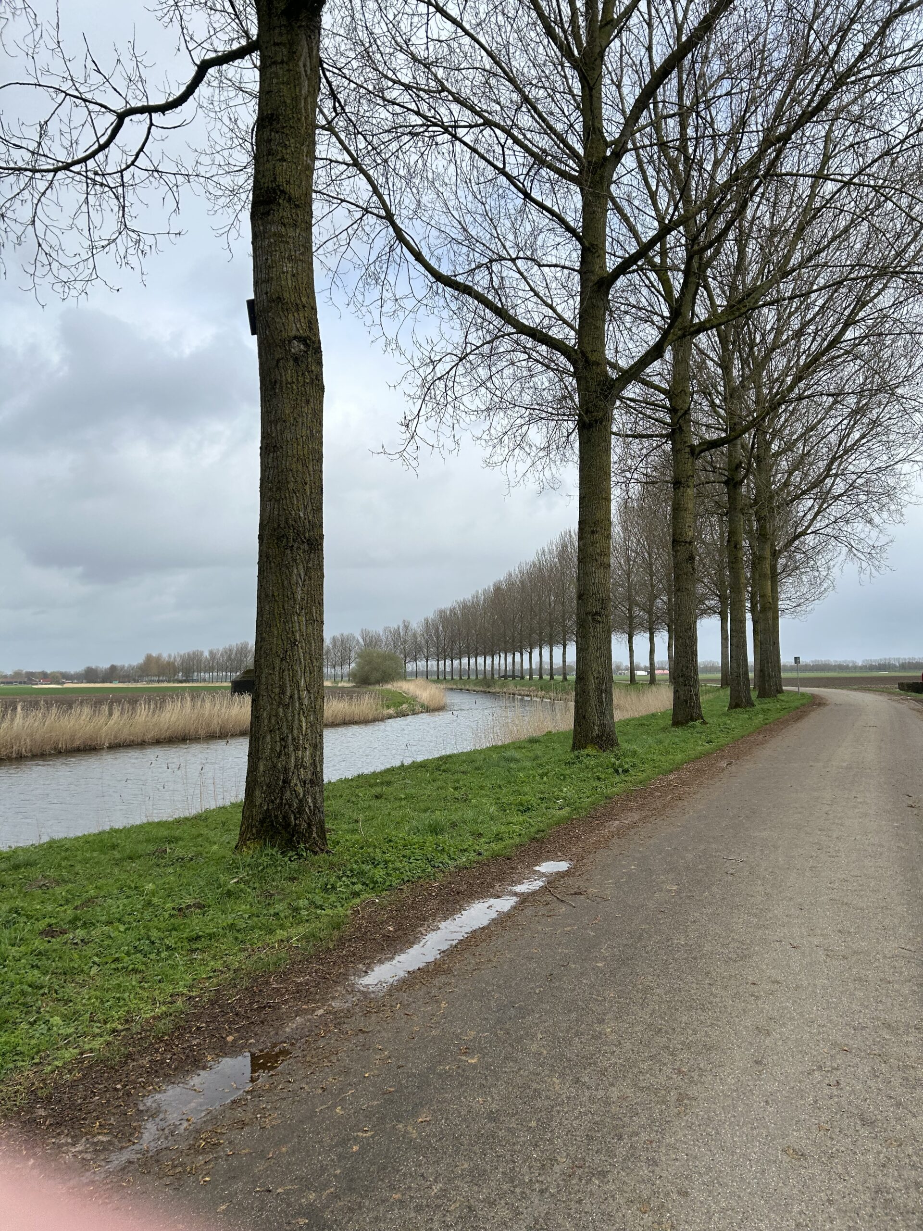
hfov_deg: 53.1
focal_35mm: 26
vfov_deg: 67.3
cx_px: 462
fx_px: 924
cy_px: 616
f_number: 1.5
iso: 50
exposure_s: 1/3460
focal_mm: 5.7
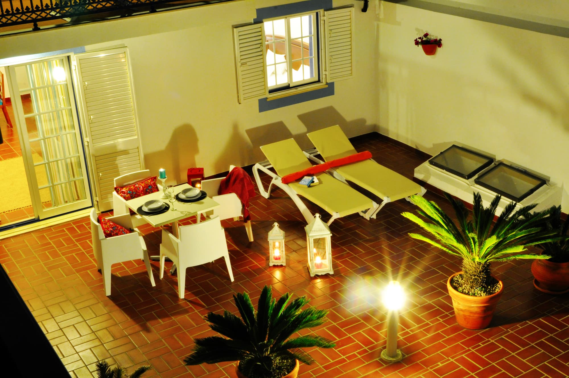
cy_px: 189
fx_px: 805
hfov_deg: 38.9
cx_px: 284
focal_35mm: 51
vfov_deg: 26.4
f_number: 22
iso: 800
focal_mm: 34
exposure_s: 8
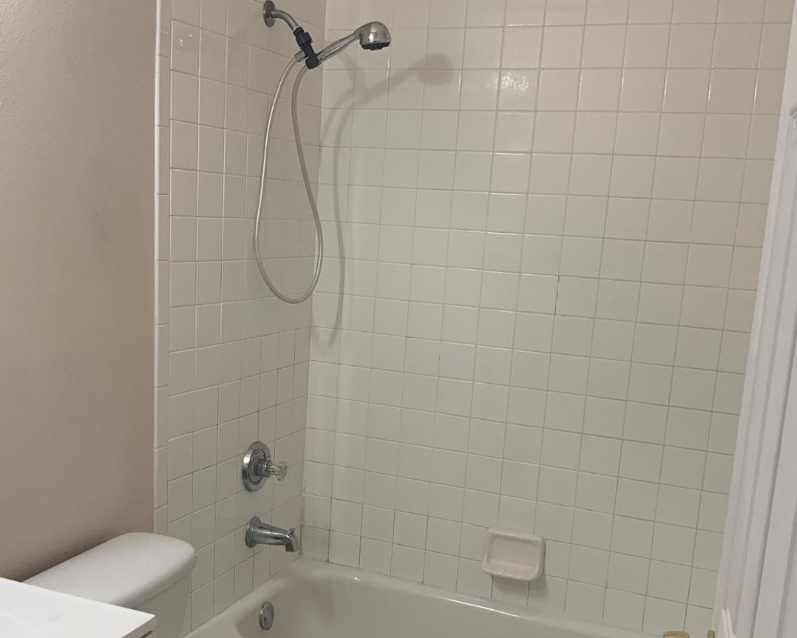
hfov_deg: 43.7
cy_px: 396
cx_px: 344
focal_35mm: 42
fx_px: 991
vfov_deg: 35.5
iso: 50
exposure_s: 1/60
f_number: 1.8
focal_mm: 3
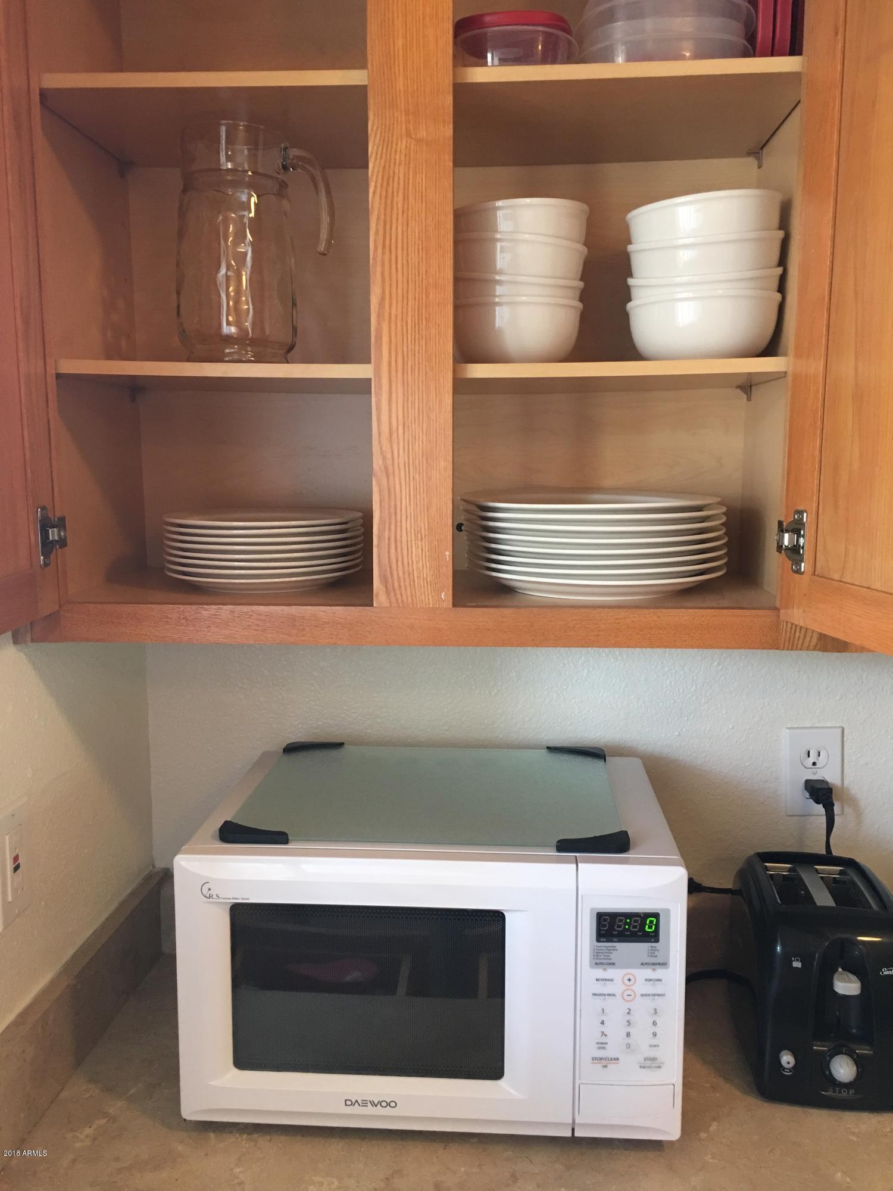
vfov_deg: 61.7
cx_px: 446
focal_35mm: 29
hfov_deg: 48.2
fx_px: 997
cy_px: 596
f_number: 2.2
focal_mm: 4.15
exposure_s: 1/17
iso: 80
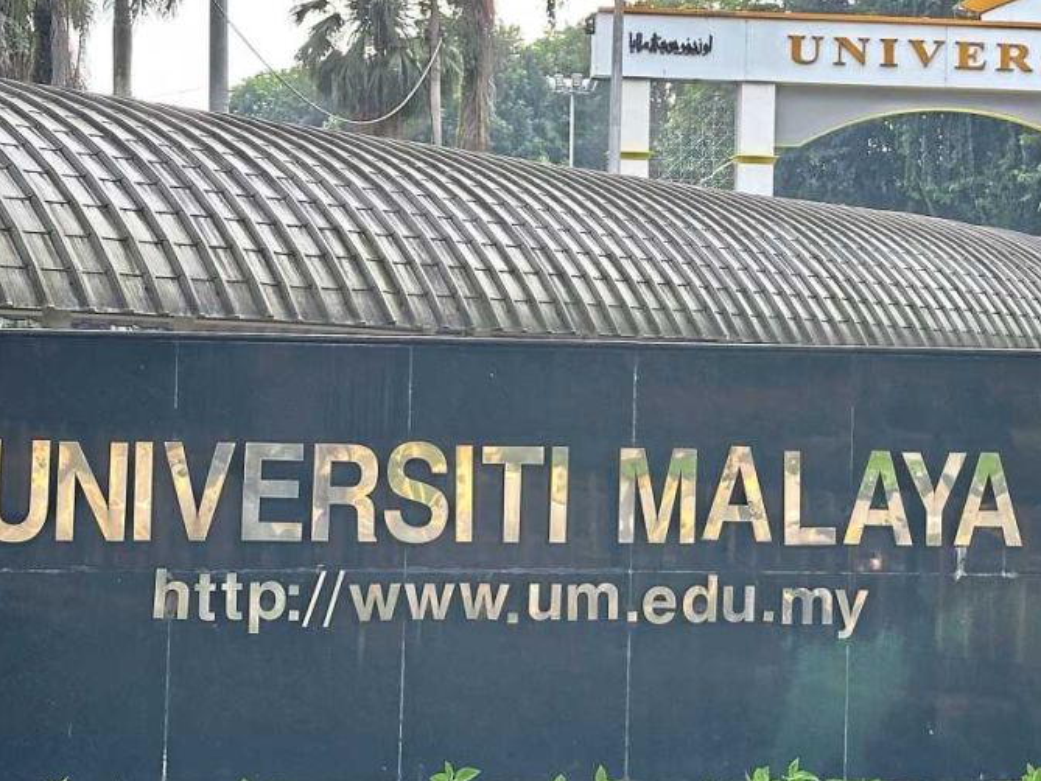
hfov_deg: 21.8
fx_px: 2677
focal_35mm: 89
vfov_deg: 16.6
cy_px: 288
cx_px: 764
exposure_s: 1/326
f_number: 1.78
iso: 64
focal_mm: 6.86
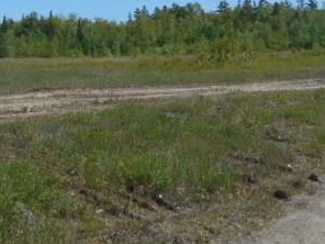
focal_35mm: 54
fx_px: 507
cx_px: 165
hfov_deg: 35.5
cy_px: 0
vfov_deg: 25.7
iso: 80
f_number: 3.7
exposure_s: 1/800
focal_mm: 4.5
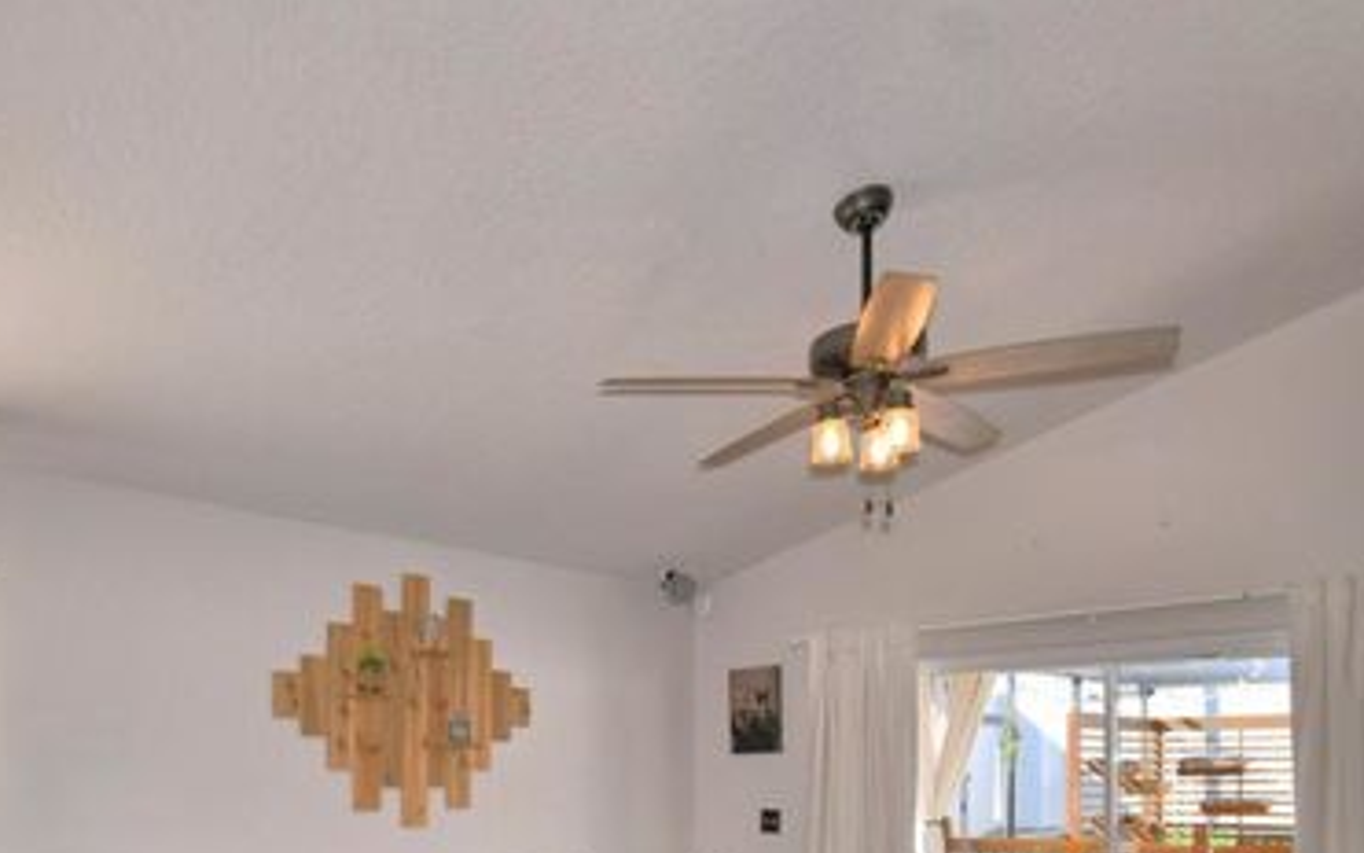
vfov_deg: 39.5
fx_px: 1078
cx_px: 568
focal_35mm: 29
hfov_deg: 64.2
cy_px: 796
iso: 100
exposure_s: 1/160
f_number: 4.5
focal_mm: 10
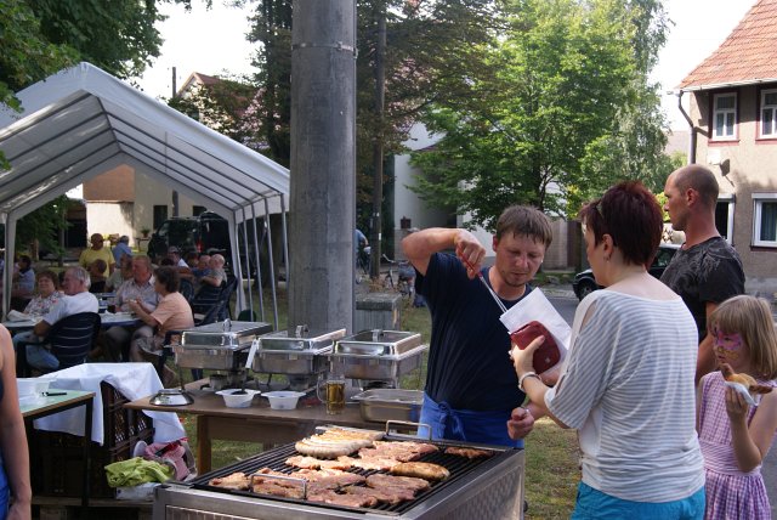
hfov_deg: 43.6
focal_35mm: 45
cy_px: 260
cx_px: 388
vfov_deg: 29.9
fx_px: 972
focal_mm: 30
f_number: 5.6
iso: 100
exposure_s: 1/100
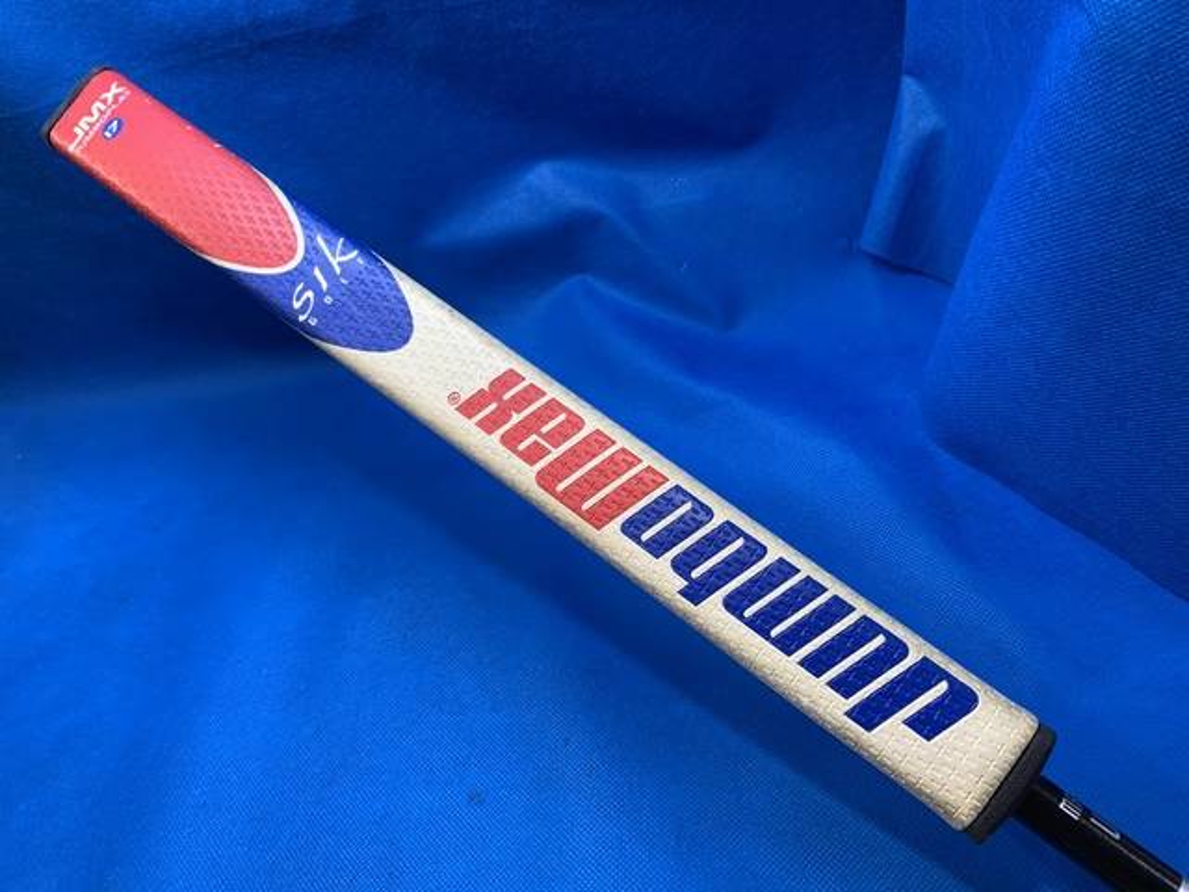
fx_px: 893
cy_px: 446
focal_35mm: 26
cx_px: 594
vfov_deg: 53.1
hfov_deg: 67.3
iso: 80
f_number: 1.8
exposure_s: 1/60
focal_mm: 4.25
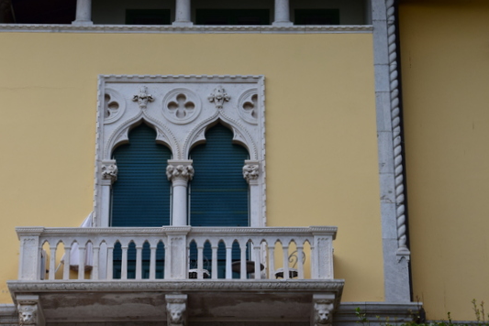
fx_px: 1590
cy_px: 108
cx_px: 229
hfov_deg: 17.5
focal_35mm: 117
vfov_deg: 11.7
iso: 400
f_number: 10
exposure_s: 1/320
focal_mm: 52
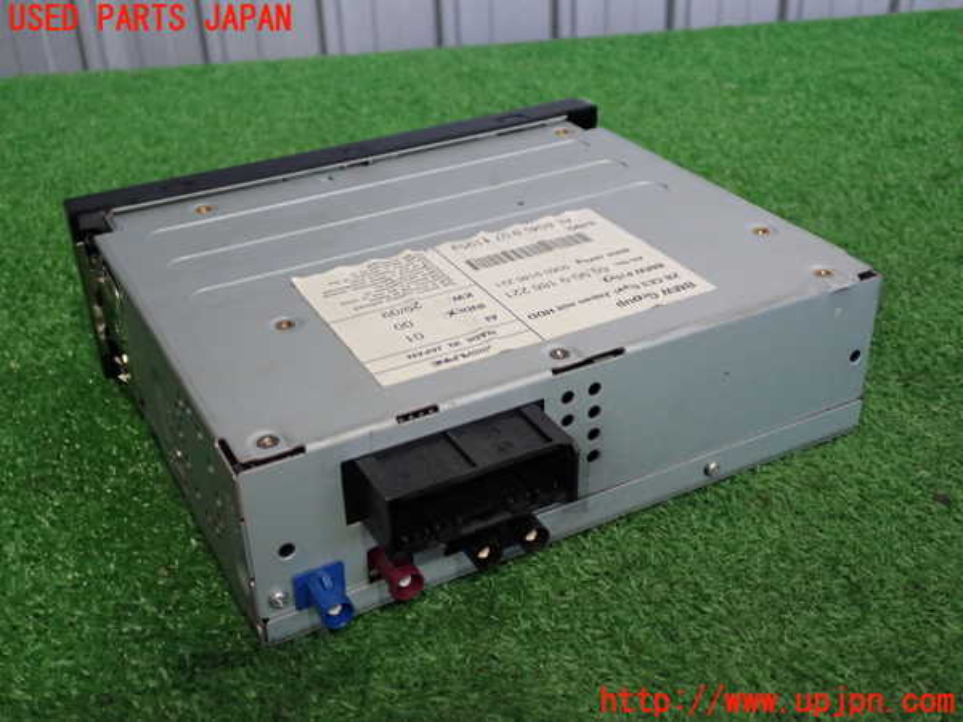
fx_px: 1141
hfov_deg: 45.8
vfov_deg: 35.1
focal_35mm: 41
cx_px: 482
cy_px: 361
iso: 250
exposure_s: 1/40
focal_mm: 7.31
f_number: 2.8
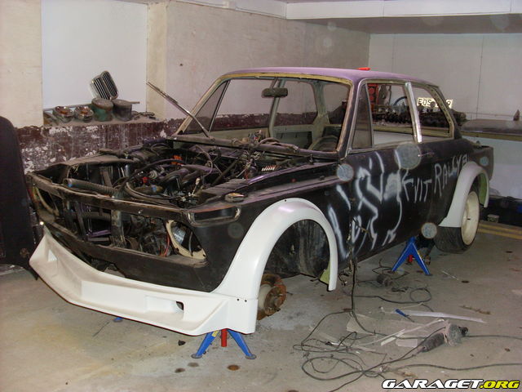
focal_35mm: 38
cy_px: 196
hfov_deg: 49.0
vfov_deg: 37.7
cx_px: 261
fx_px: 573
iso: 120
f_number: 3
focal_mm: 6.3
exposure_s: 1/45
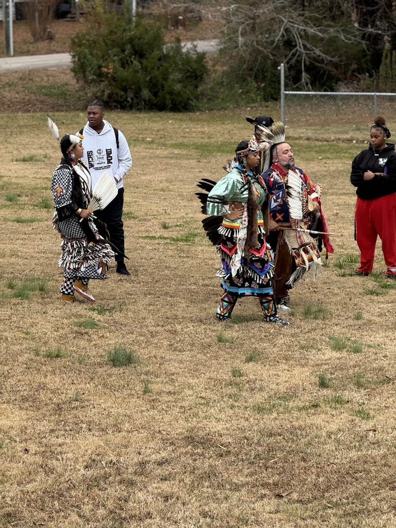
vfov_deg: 16.4
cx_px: 198
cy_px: 264
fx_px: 1830
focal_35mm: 120
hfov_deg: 12.3
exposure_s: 1/301
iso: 50
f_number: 2.8
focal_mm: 15.66
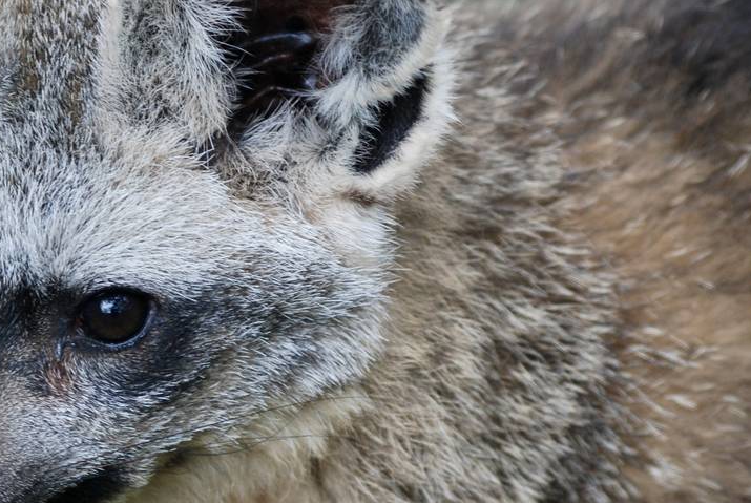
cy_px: 175
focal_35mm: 453
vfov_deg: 3.0
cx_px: 76
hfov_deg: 4.5
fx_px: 9466
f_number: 4.5
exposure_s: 1/125
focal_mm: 135
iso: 250
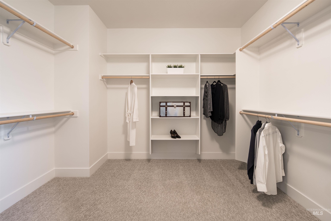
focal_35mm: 17
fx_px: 156
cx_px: 166
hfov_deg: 93.3
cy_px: 110
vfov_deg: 70.5
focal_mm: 17
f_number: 8
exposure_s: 1.3
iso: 200
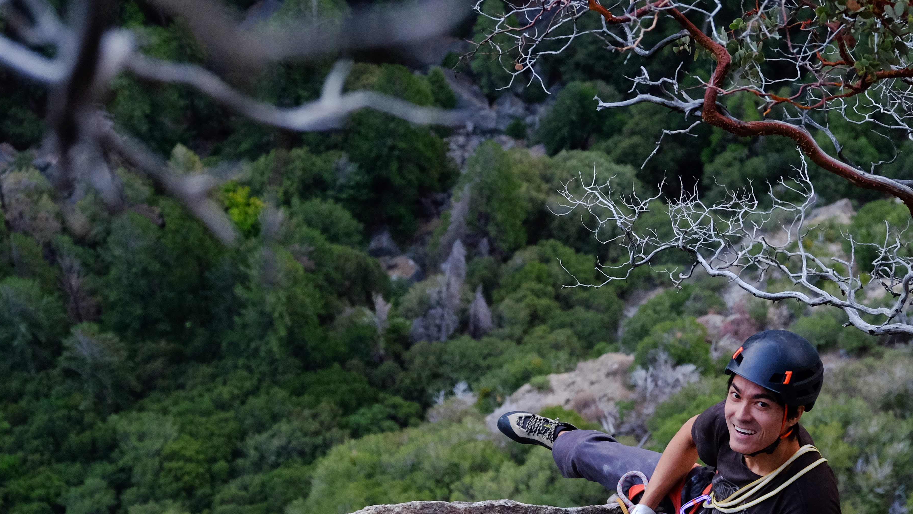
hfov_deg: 23.4
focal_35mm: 91
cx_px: 573
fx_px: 2203
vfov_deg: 13.3
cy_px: 352
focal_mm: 42.5
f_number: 4.5
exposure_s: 1/320
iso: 2000
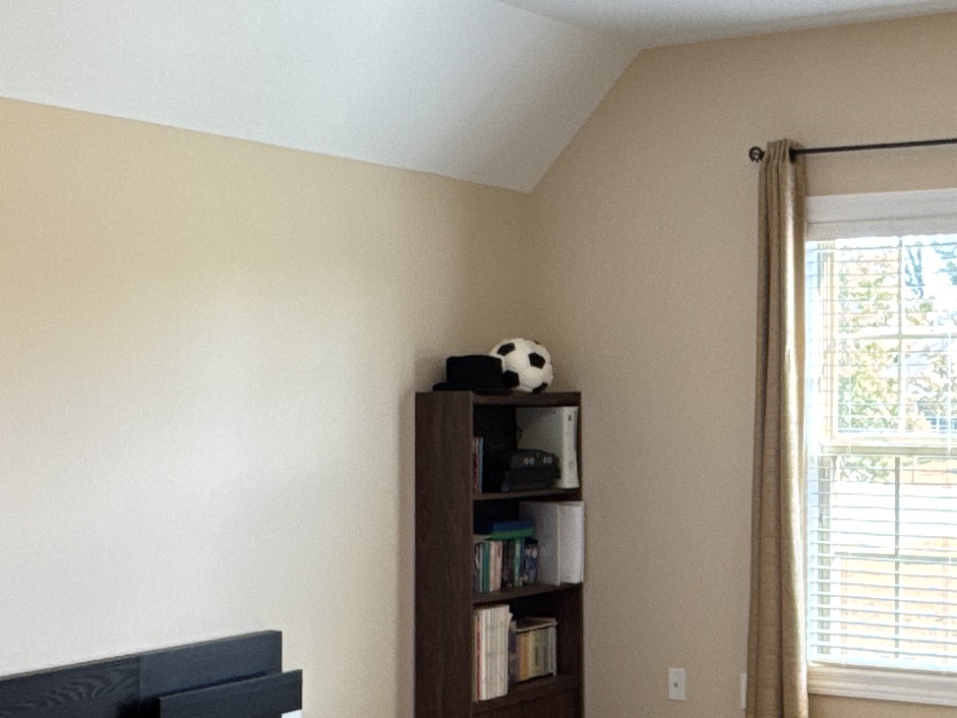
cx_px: 911
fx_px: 1604
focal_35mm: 58
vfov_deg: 25.2
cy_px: 379
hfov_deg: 31.2
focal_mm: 2.22
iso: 160
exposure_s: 1/60
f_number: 2.2
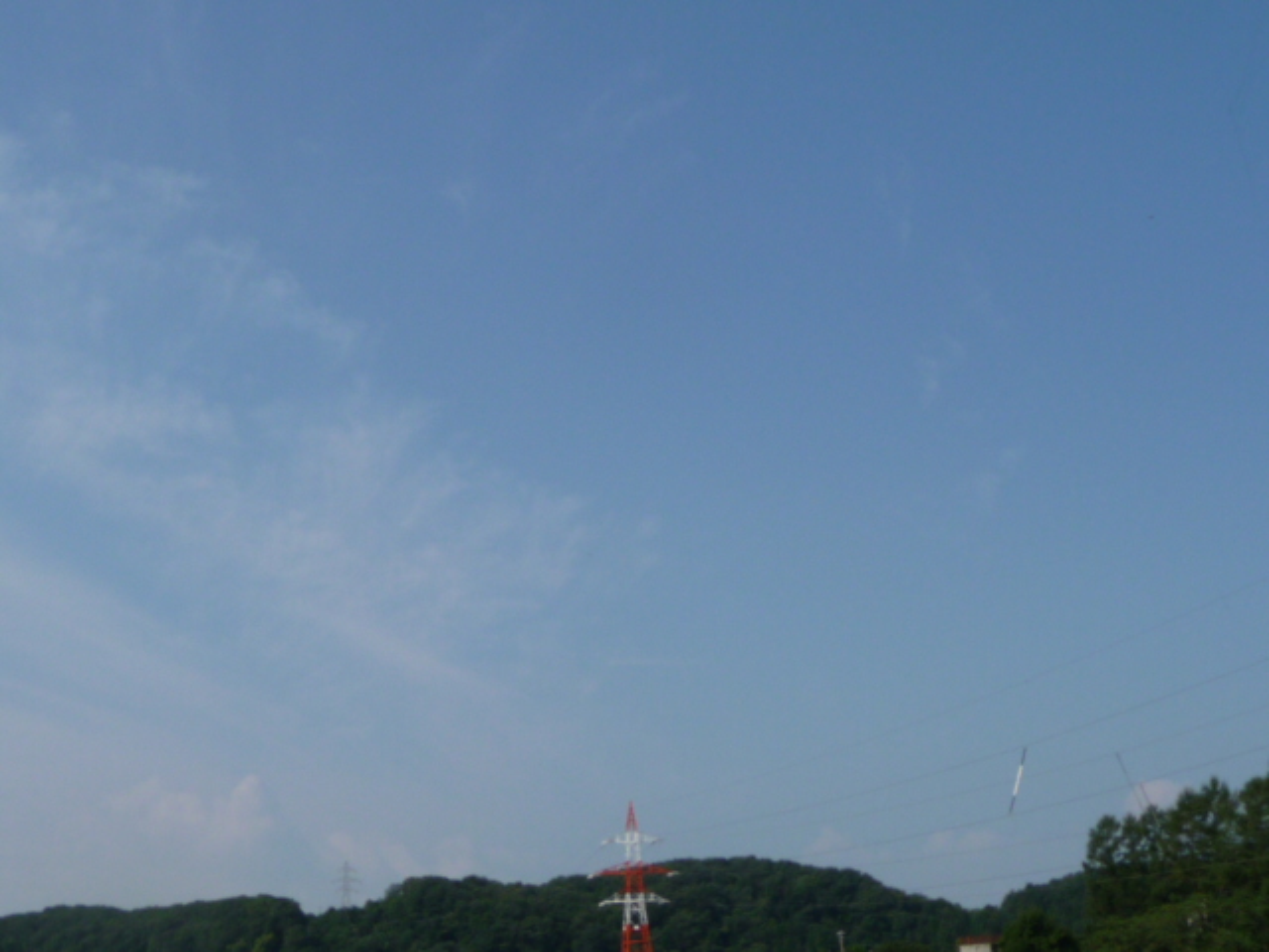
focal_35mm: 50
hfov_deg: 38.2
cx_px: 634
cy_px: 476
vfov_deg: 29.1
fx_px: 1833
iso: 100
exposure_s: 1/400
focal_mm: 5
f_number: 8
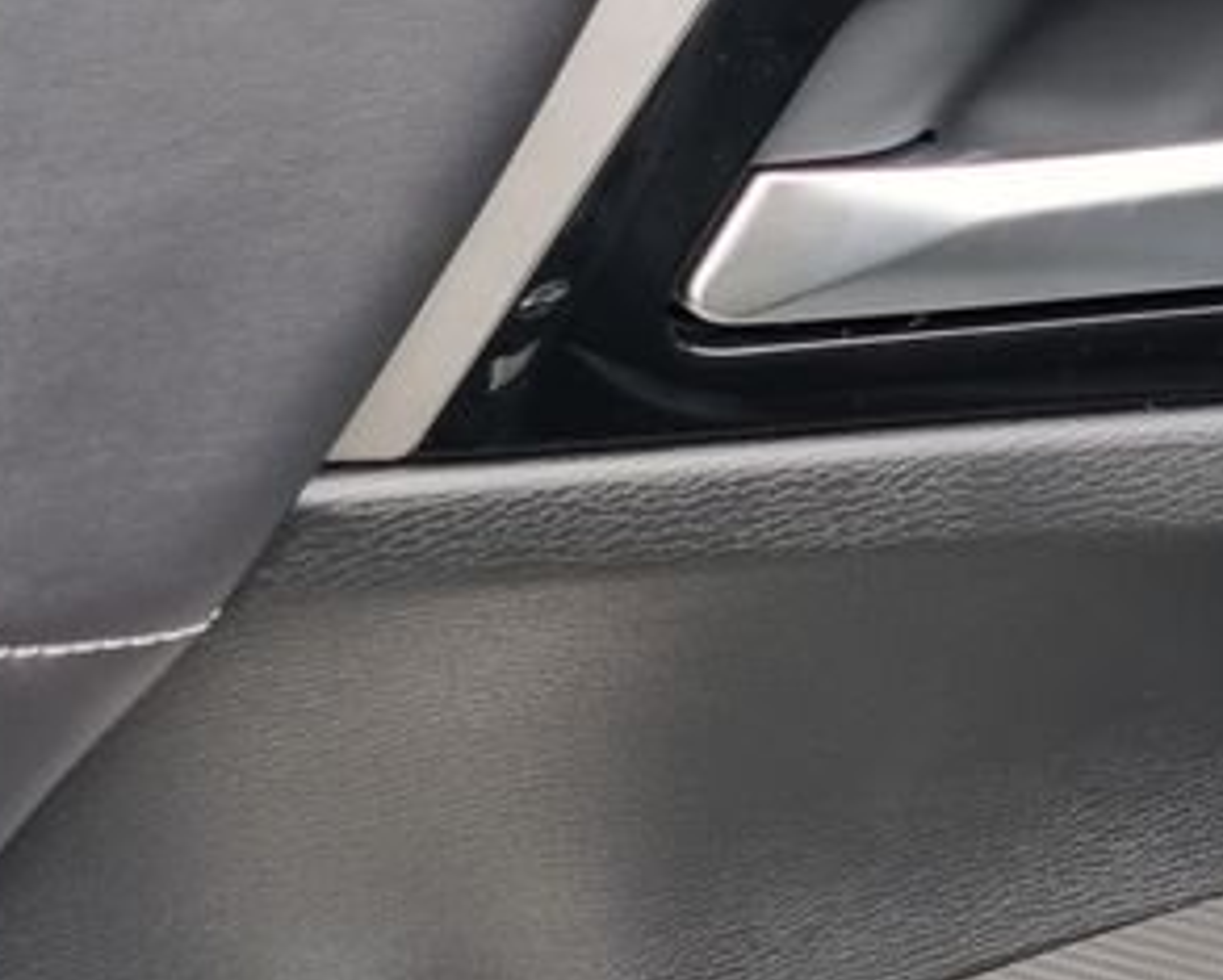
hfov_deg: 21.5
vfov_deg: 17.1
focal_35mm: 89
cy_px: 859
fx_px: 3224
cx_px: 607
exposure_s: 1/100
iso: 160
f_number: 1.8
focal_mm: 5.4
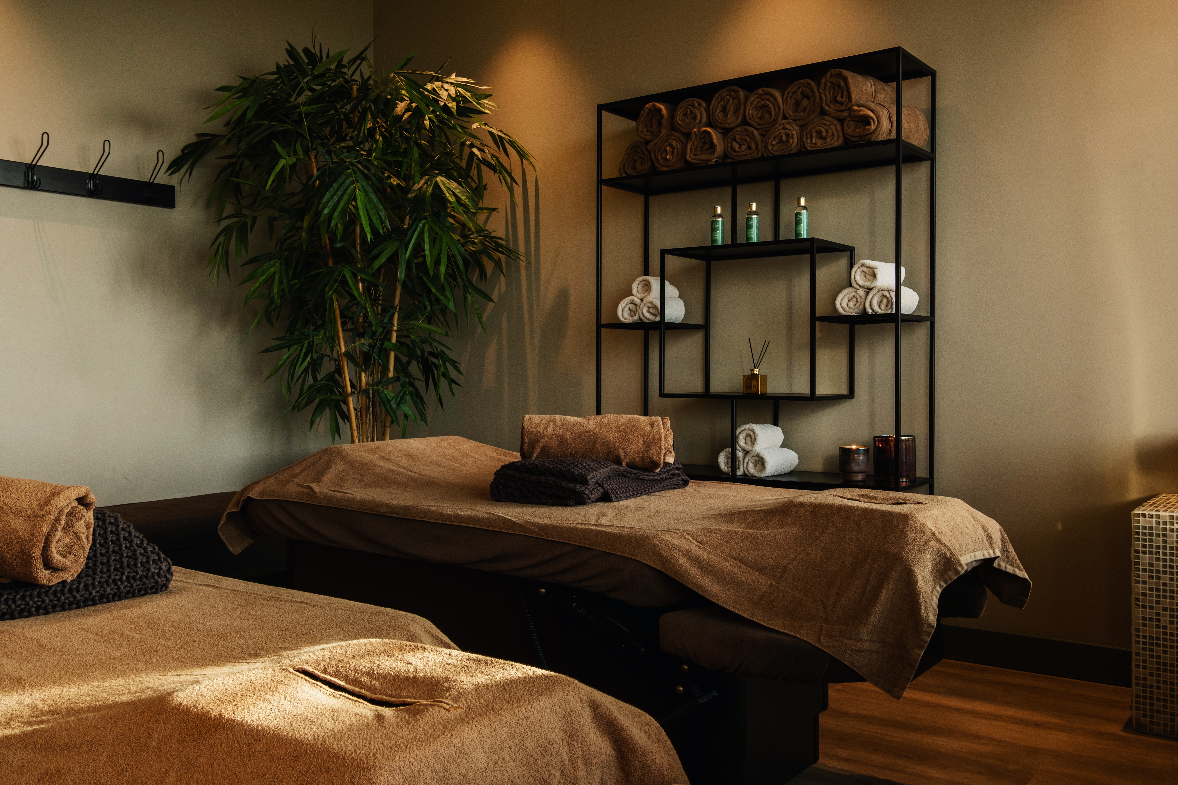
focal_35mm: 31
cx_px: 589
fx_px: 1014
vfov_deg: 42.3
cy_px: 392
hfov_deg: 60.3
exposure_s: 1/4
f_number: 13
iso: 250
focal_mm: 20.9
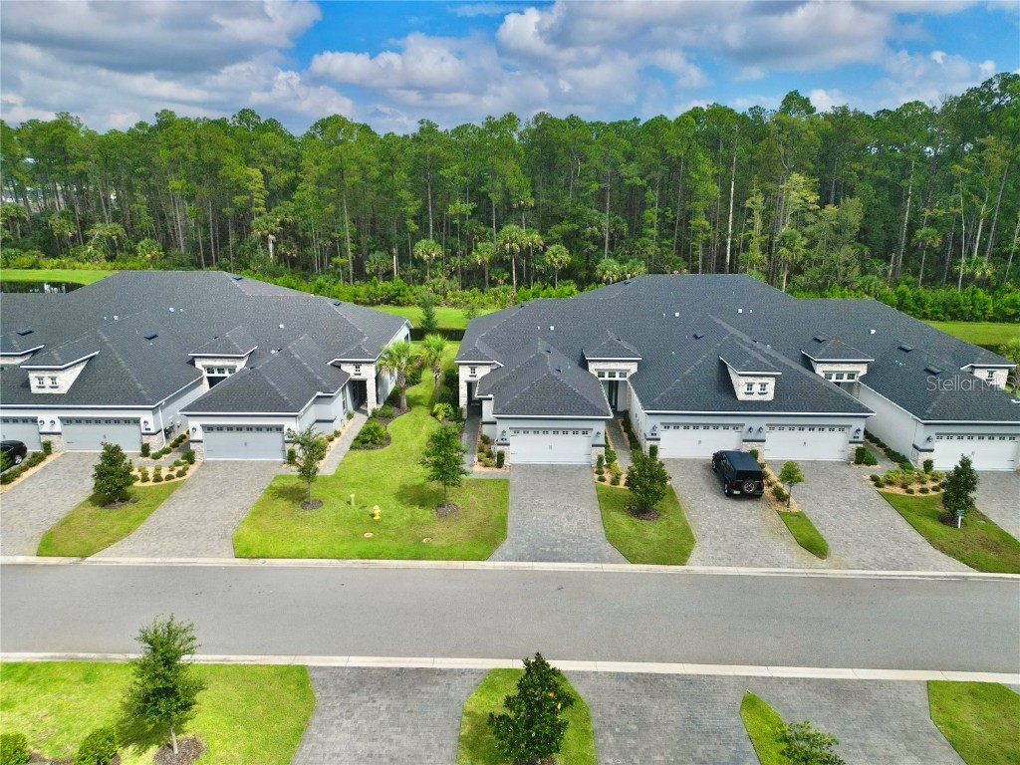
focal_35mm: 24
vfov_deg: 56.8
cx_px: 510
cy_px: 382
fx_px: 707
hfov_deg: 71.6
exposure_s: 1/5000
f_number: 1.7
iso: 100
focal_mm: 6.72
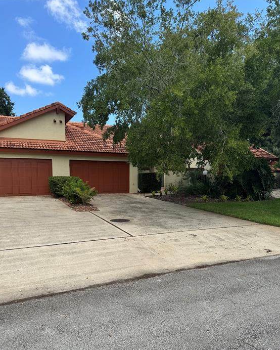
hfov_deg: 55.0
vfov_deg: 65.9
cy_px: 193
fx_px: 269
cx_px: 142
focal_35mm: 26
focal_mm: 6.76
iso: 80
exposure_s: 1/2331
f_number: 1.78
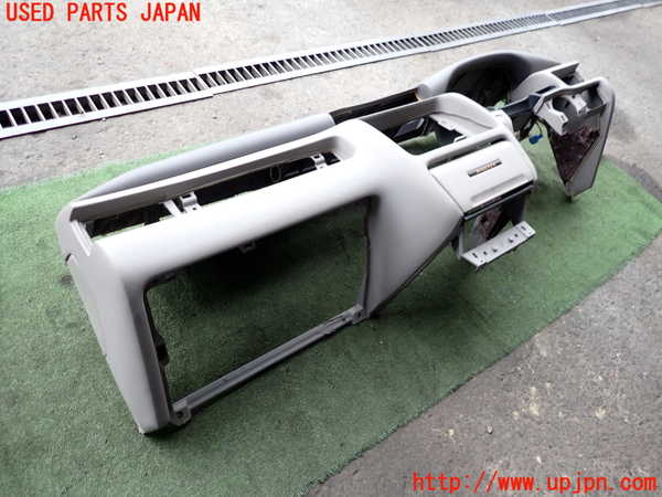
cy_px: 248
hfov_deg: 69.4
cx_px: 331
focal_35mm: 25
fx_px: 478
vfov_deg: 54.9
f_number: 2
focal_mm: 4.5
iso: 100
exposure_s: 1/60
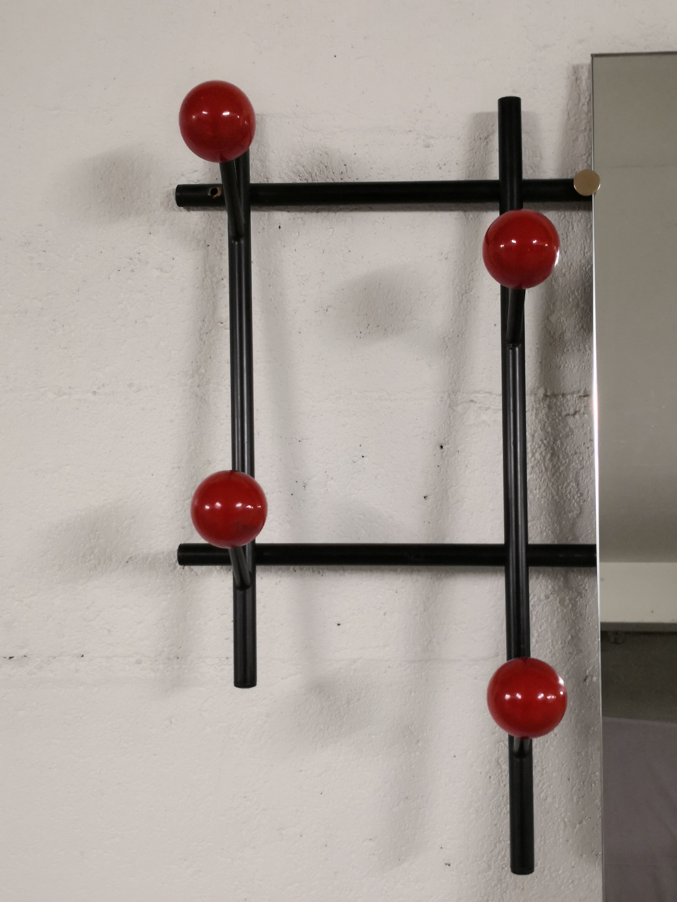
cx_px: 338
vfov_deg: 42.1
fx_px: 1173
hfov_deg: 32.2
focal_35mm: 45
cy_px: 451
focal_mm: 3.95
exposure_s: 1/33.3
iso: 160
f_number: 1.6
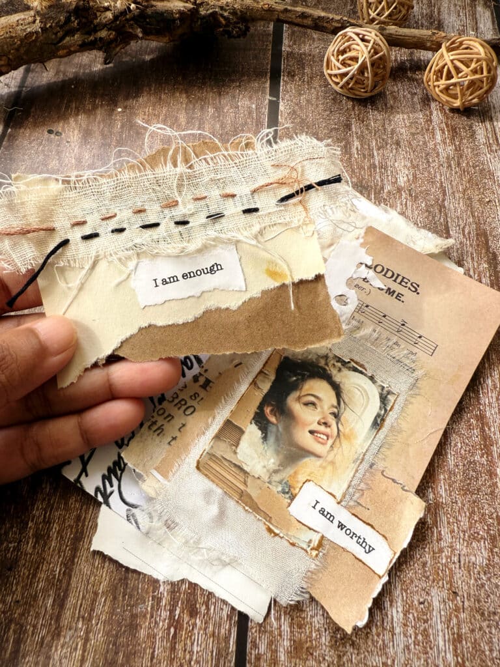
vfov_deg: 71.6
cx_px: 250
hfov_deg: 56.8
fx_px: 462
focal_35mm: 24
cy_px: 334
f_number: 2.2
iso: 50
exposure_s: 1/99
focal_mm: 2.22
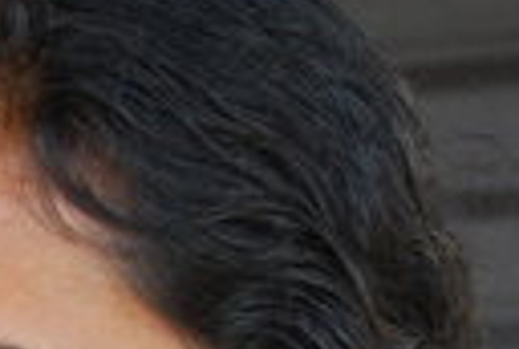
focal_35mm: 261
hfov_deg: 7.5
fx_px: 3779
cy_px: 576
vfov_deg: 5.2
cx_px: -511
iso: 200
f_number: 5.6
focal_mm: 35
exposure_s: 1/125
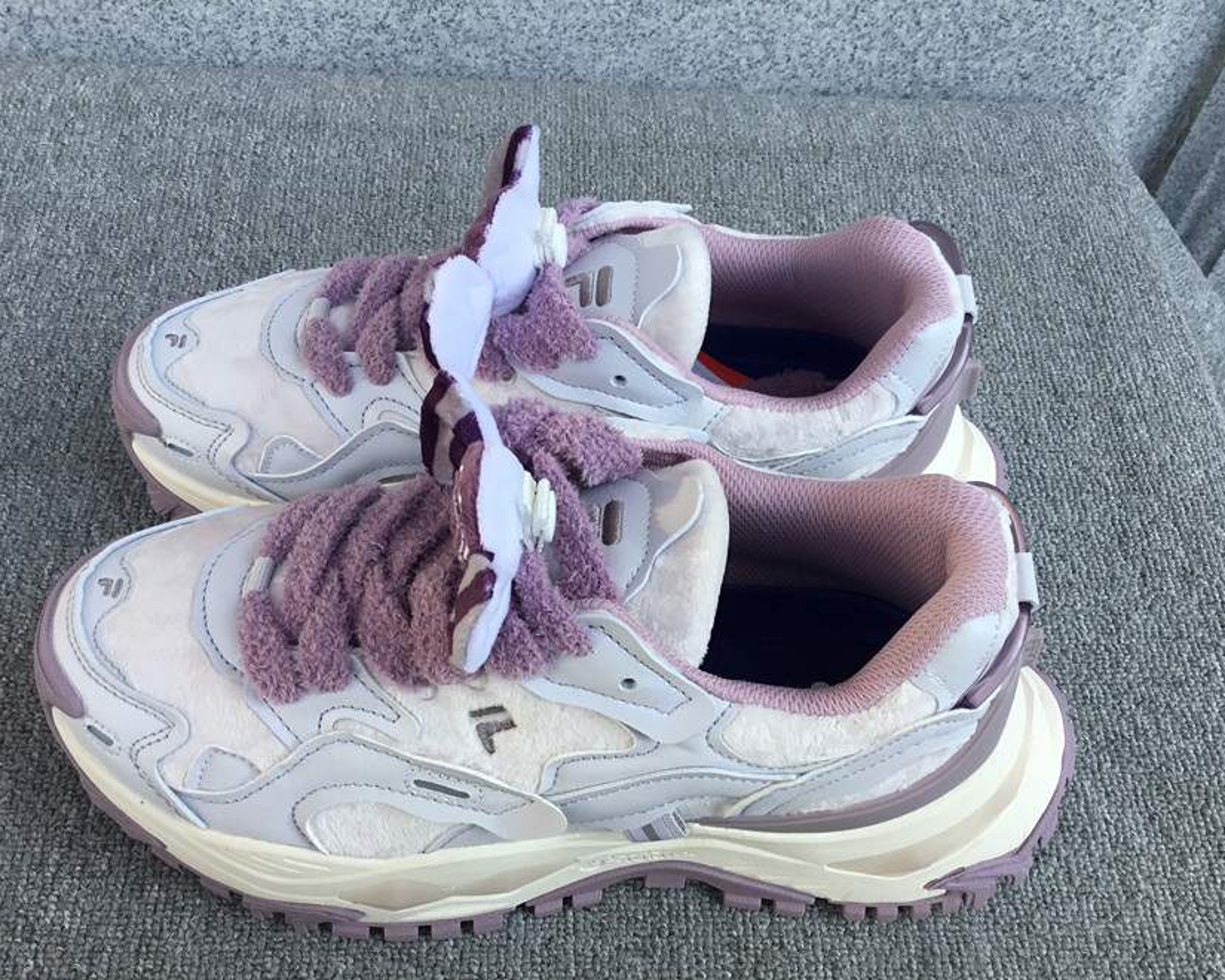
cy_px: 497
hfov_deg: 54.2
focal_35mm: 33
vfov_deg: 44.5
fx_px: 1196
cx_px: 619
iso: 25
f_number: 2.4
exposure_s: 1/313
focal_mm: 3.3
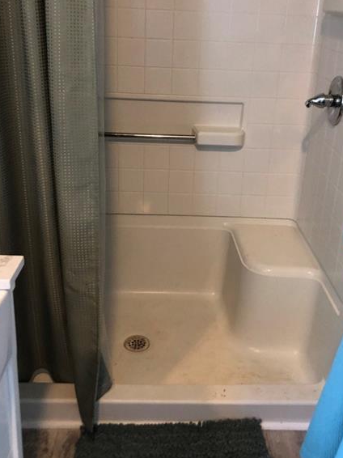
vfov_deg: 48.8
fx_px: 502
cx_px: 183
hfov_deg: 37.7
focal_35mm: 38
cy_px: 191
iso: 64
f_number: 1.8
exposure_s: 1/15
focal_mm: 3.99
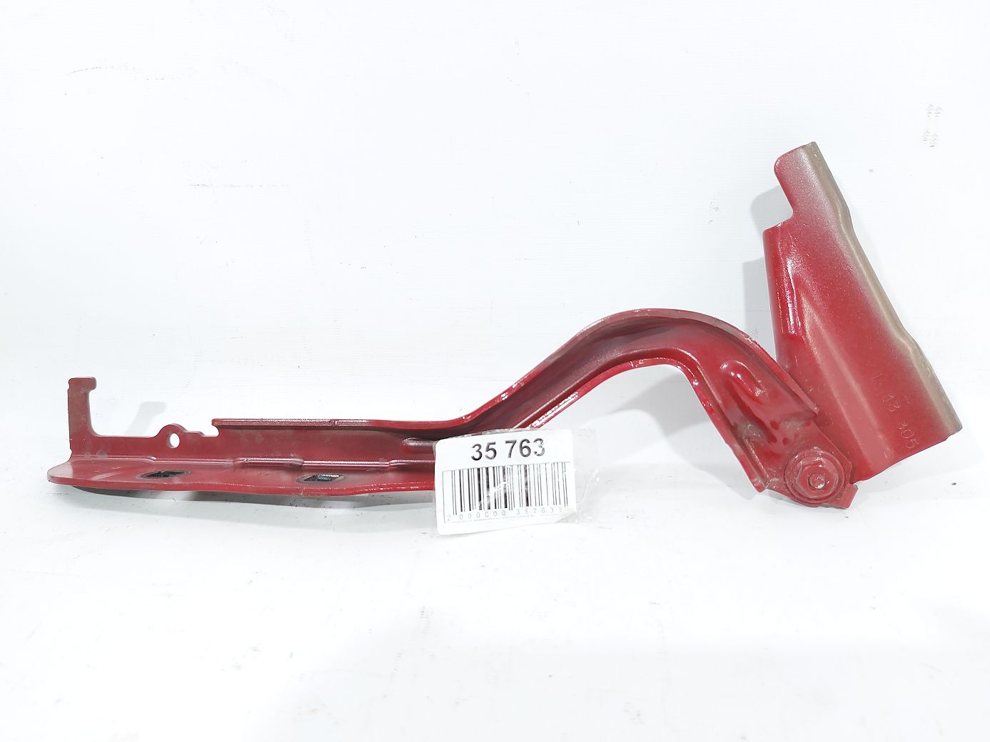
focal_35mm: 24
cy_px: 371
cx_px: 495
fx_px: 686
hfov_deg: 71.6
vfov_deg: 56.8
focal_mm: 5.23
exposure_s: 1/50
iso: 100
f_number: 1.8
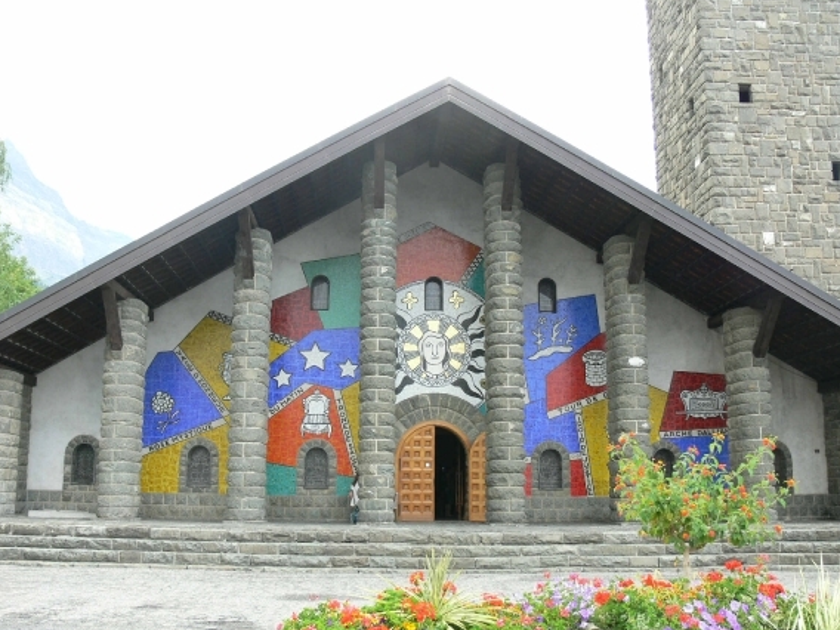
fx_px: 898
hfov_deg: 50.1
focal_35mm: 37
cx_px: 405
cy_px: 322
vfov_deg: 38.7
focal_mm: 7.5
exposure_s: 1/60
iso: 80
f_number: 3.2
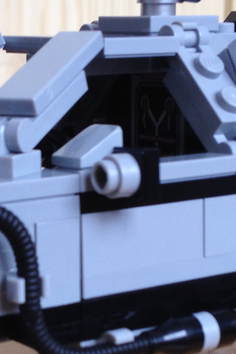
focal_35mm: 117
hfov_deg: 11.7
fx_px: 1151
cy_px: 293
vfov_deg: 17.3
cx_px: 75
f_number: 2.4
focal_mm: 4.28
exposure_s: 1/20
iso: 64
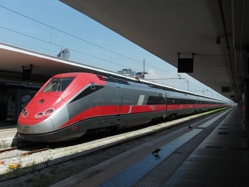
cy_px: 94
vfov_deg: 39.7
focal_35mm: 36
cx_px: 124
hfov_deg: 51.4
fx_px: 259
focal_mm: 7.3
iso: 100
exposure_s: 1/400
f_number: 6.6
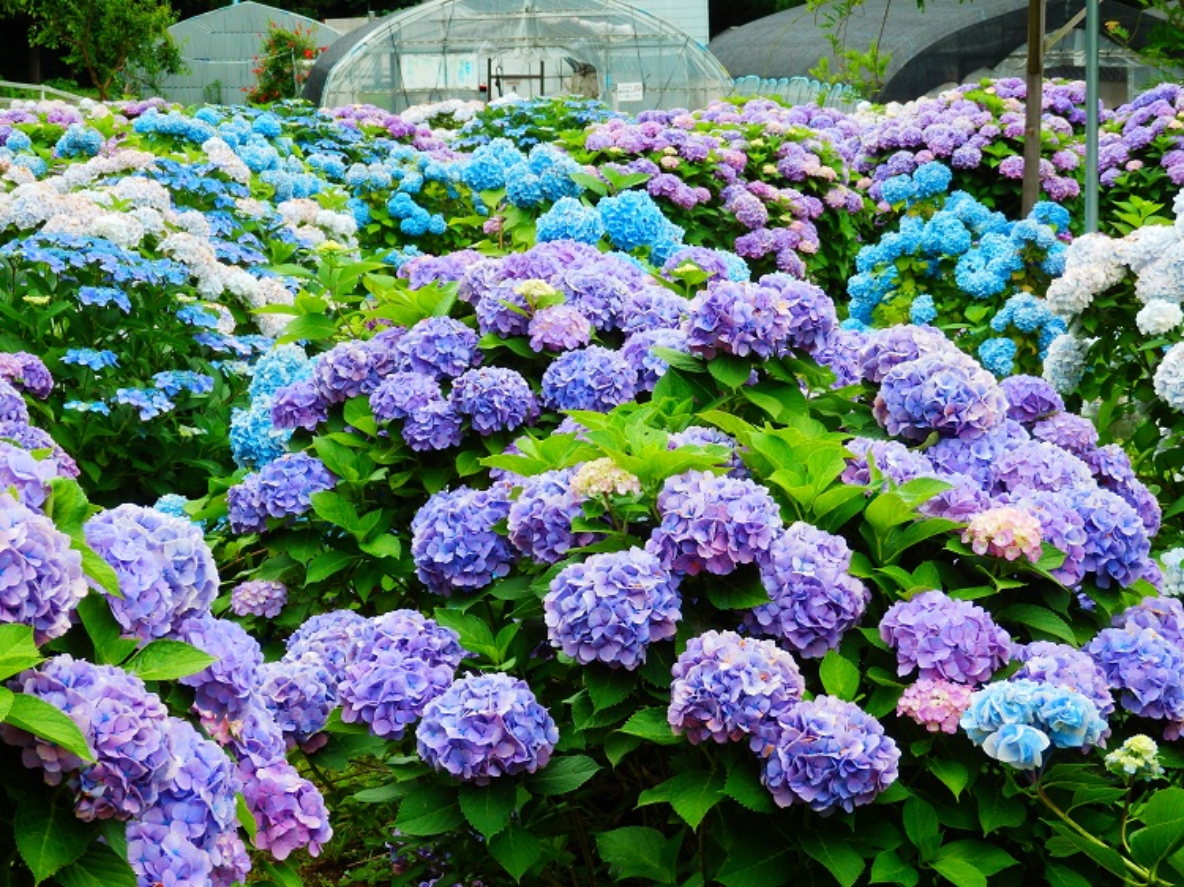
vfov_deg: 16.8
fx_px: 3009
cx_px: 592
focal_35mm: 88
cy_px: 444
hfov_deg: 22.3
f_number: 4.8
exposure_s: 1/125
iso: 80
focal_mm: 15.8
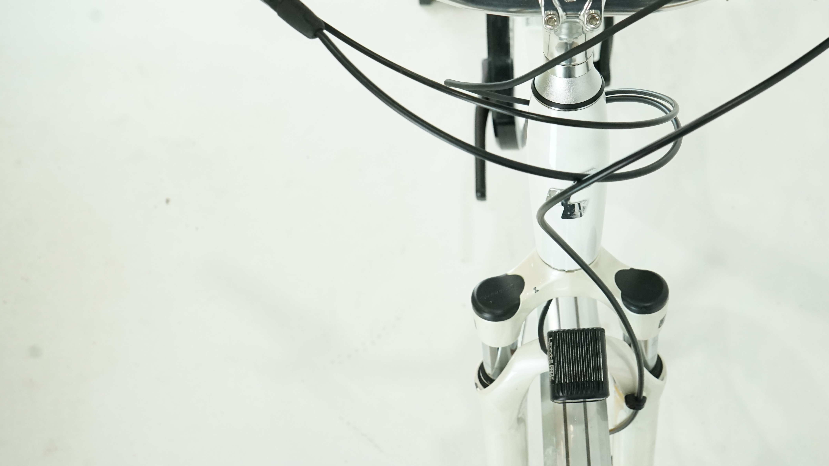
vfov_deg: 22.8
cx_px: 568
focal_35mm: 52
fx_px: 1143
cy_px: 113
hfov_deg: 39.3
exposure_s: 1/200
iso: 2500
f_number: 7.1
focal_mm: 35
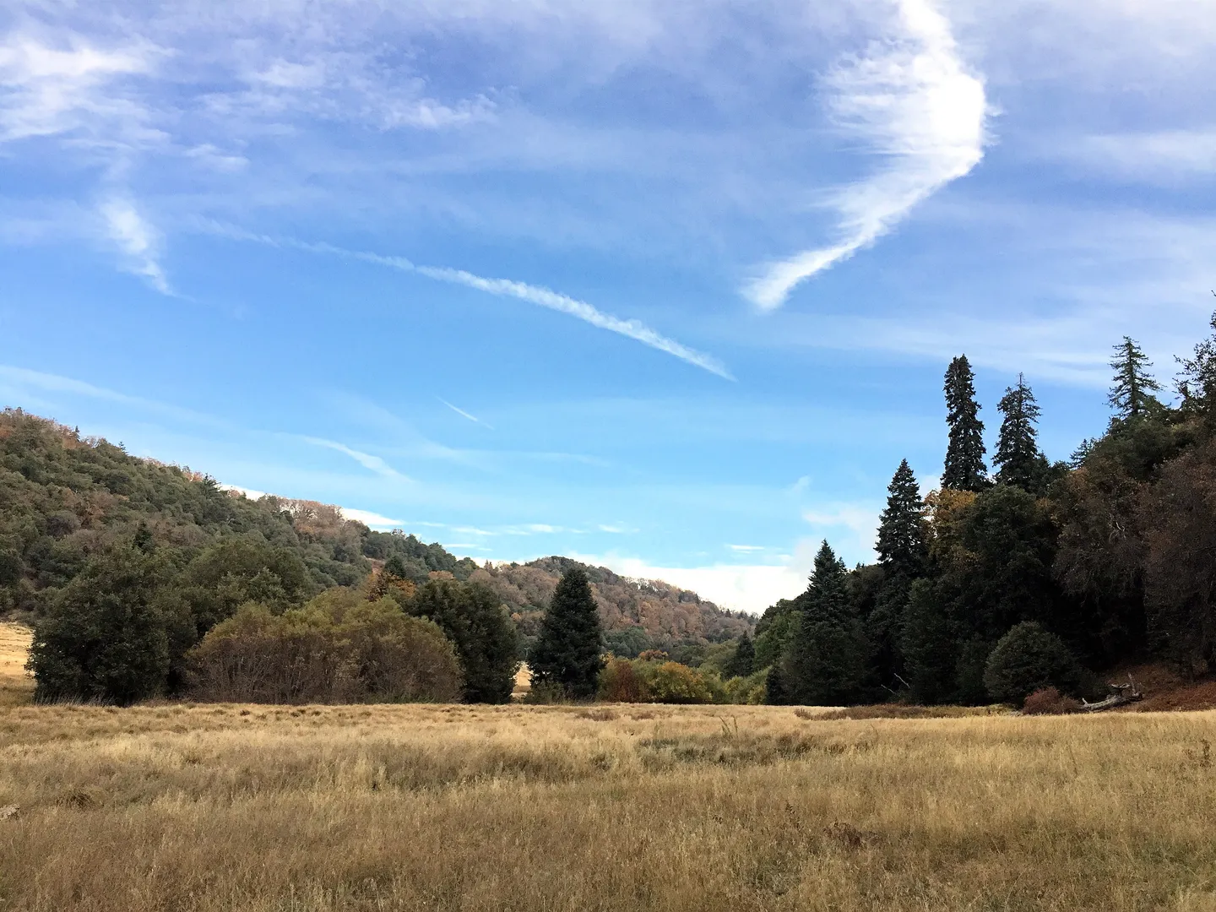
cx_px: 608
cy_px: 456
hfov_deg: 61.7
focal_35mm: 29
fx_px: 1019
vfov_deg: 48.2
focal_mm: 4.15
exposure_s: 1/920
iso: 32
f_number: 2.2
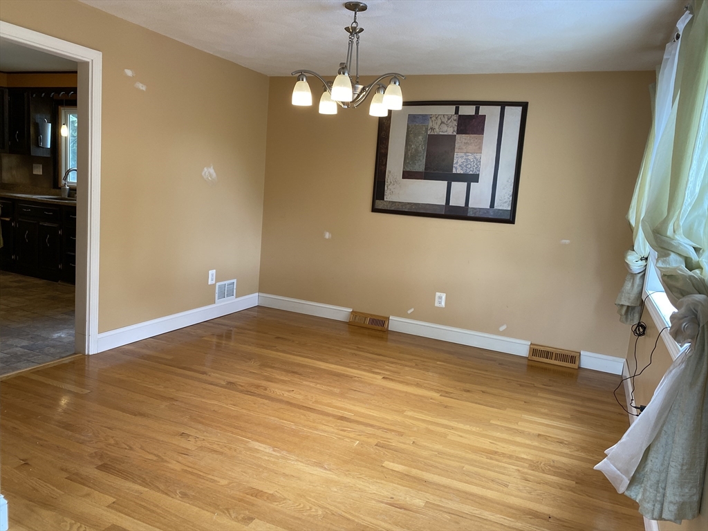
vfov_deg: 53.1
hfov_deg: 67.3
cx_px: 354
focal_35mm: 26
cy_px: 266
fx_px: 532
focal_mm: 4.25
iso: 100
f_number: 1.8
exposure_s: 1/120
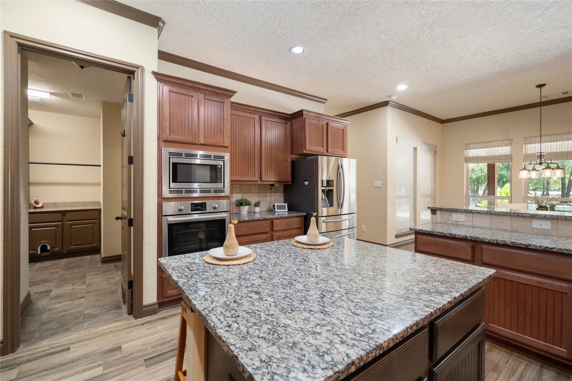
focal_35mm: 15
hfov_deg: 100.4
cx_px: 286
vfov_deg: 77.3
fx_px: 238
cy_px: 190
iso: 2000
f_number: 4.5
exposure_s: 1/40
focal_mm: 15
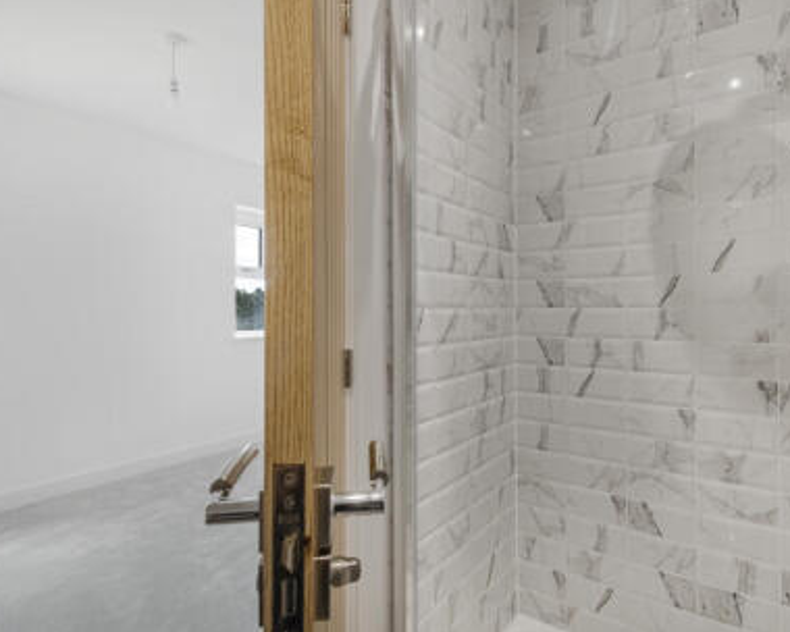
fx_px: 468
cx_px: 449
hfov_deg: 79.9
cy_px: 305
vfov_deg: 68.1
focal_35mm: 20
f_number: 11
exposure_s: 1/5
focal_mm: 17
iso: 100
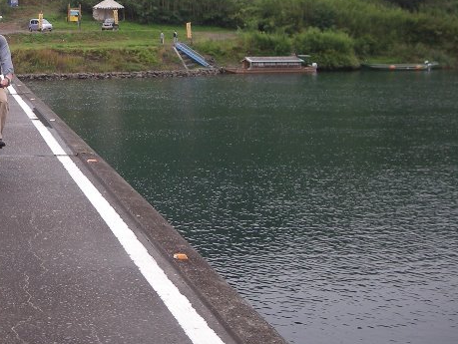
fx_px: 1033
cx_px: -45
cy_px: 50
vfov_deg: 18.7
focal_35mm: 78
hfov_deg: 23.5
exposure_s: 1/140
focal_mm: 5.7
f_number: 2.8
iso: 50
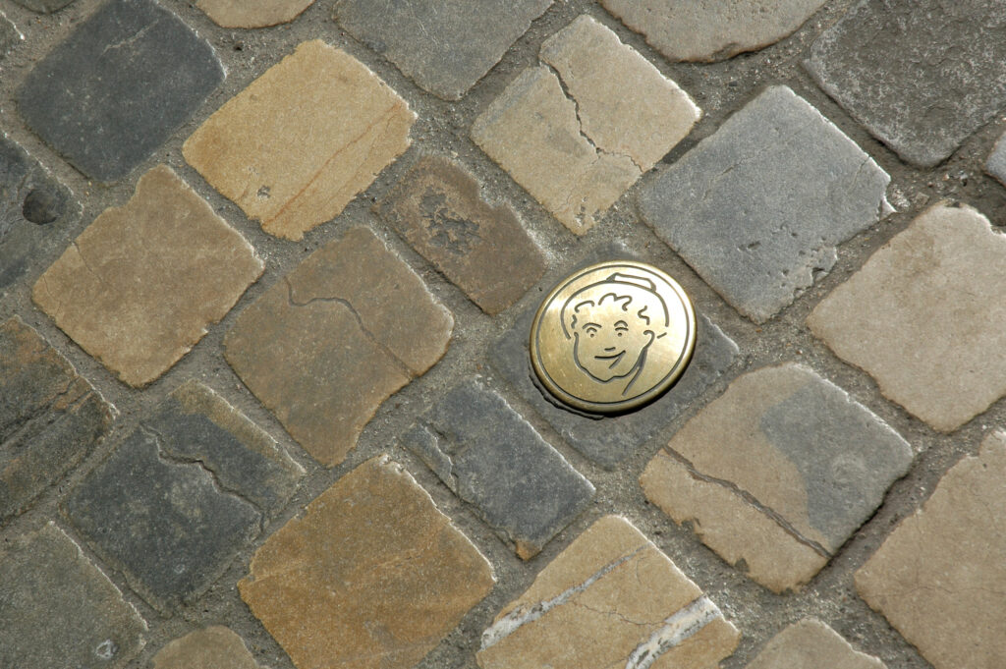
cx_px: 503
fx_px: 2932
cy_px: 334
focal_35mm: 105
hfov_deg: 19.5
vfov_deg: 13.0
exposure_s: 1/500
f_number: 11
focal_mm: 70
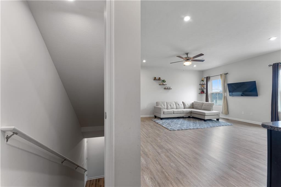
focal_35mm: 14
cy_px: 94
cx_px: 140
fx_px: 109
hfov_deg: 104.3
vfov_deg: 81.2
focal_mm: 14
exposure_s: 1/3
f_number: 8
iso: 320
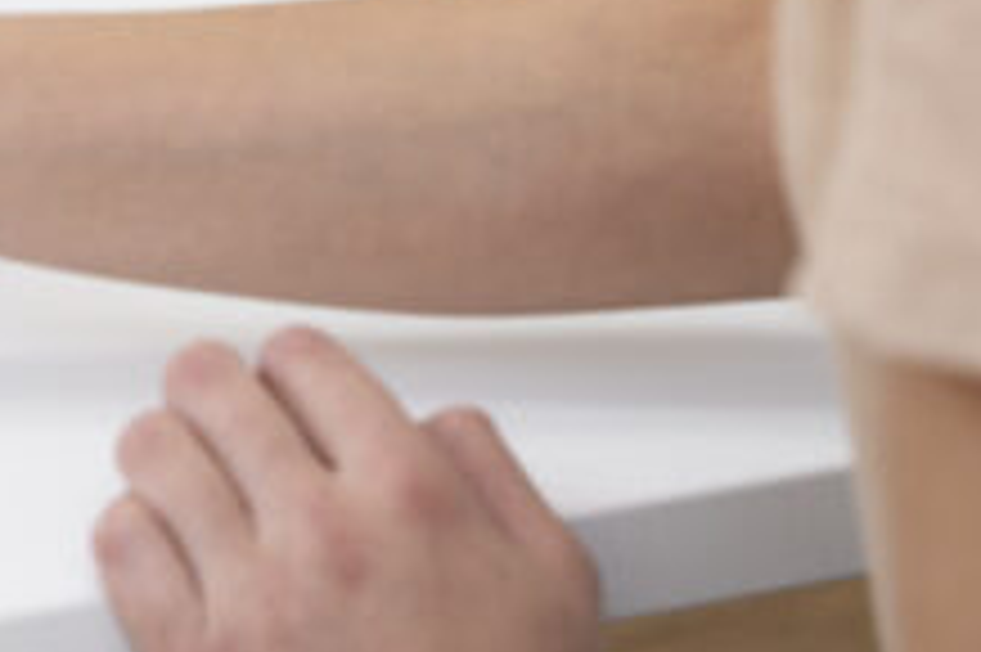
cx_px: -194
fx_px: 6437
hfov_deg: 8.6
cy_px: -870
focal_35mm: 236
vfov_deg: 5.6
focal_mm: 50.3
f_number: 4
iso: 400
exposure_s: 1/160
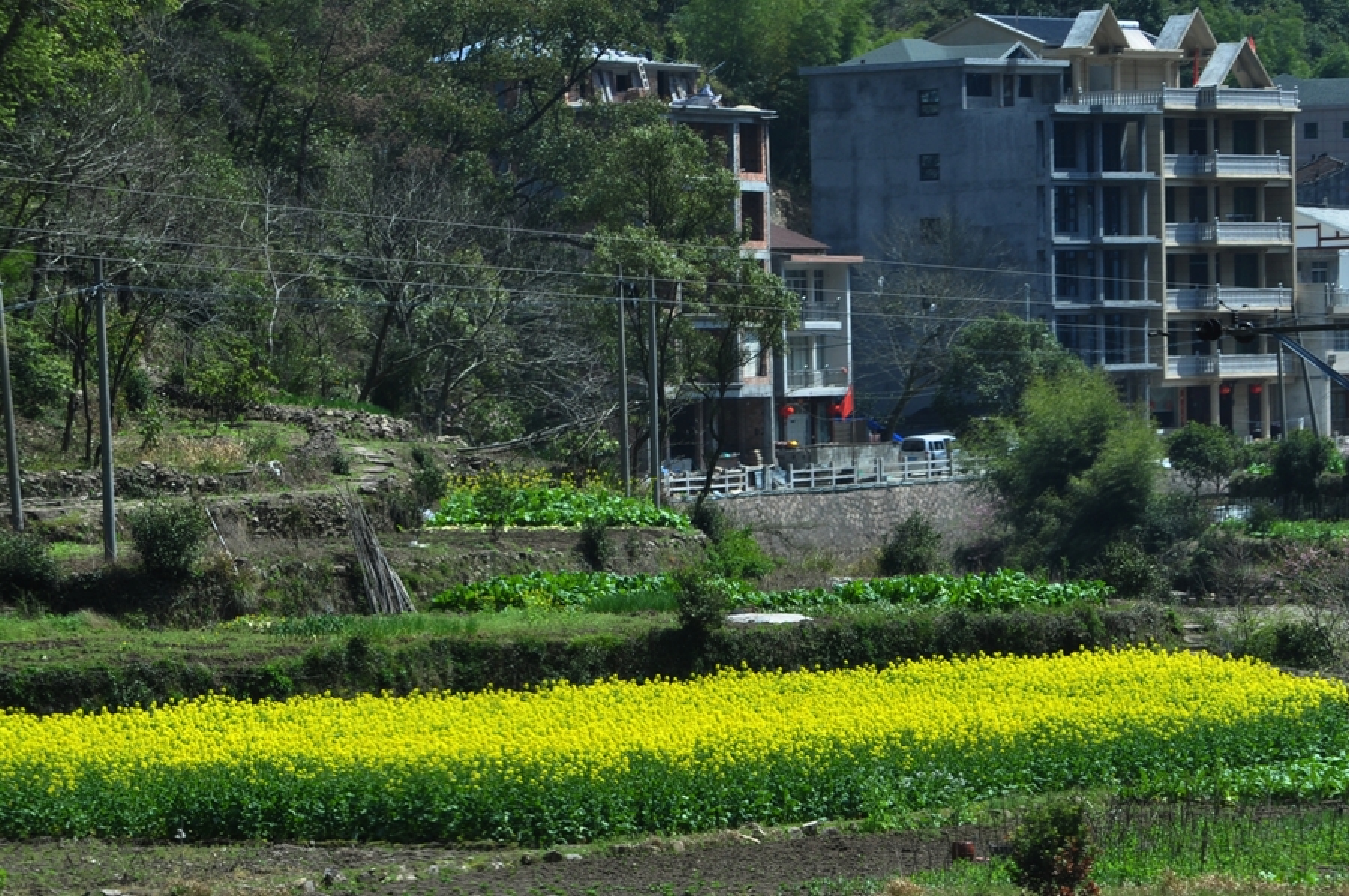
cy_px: 448
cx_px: 674
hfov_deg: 12.5
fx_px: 6176
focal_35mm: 165
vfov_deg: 8.3
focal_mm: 110
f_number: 11
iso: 200
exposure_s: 1/160
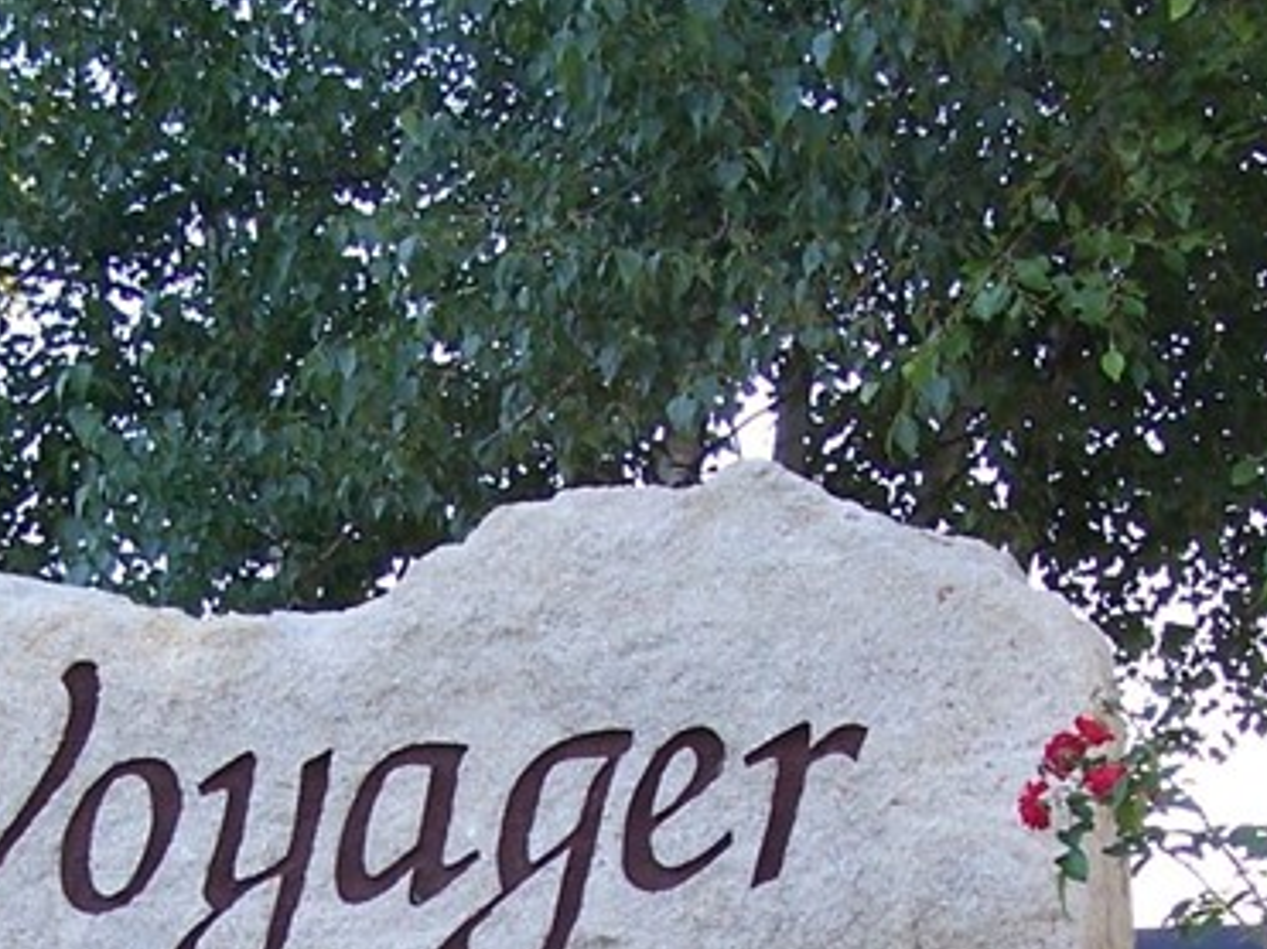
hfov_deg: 18.7
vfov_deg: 13.6
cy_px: 1188
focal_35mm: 105
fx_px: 3842
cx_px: 553
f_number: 2.8
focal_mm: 6.3
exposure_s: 1/60
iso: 80
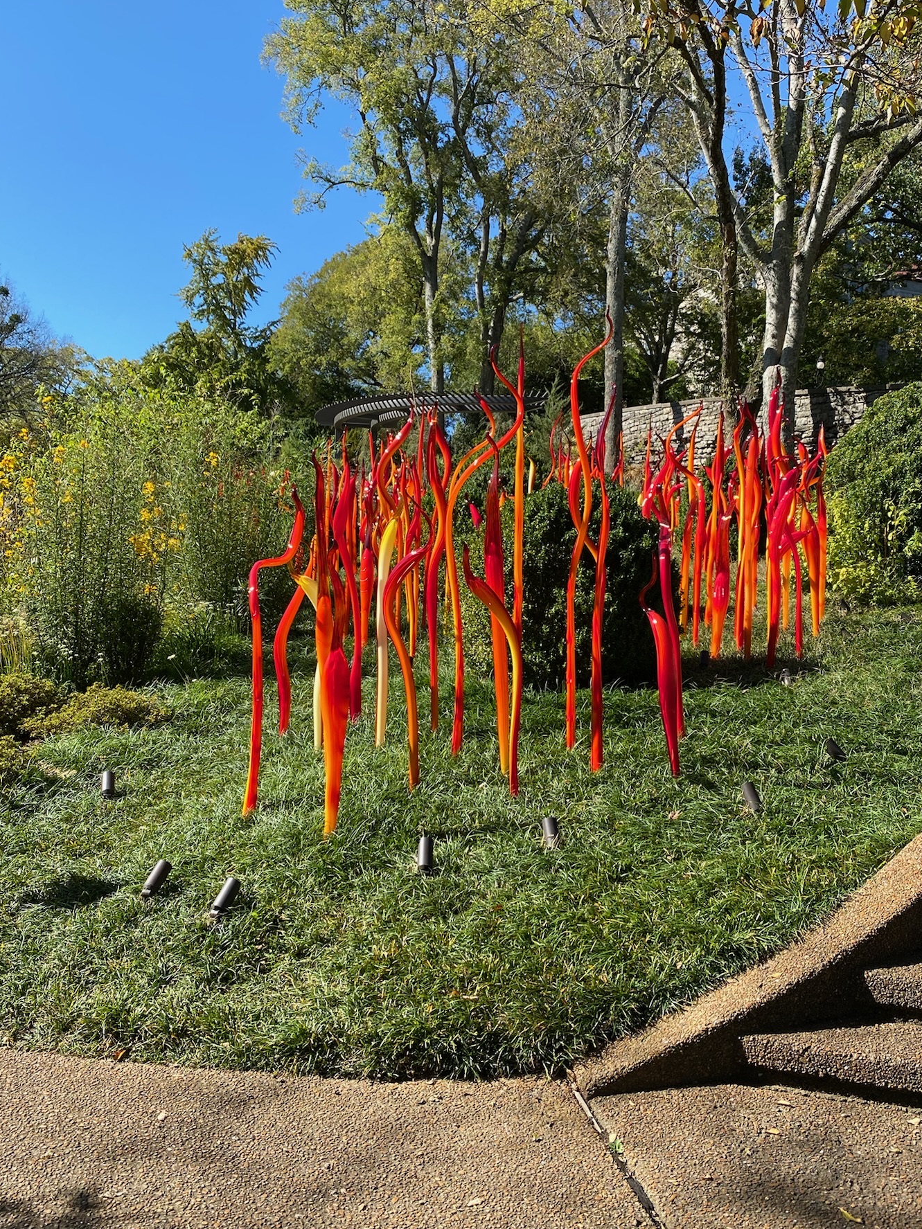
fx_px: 1066
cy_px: 592
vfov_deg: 60.0
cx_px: 505
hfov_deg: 46.7
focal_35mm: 30
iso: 32
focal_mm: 4.25
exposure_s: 1/998
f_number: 1.8
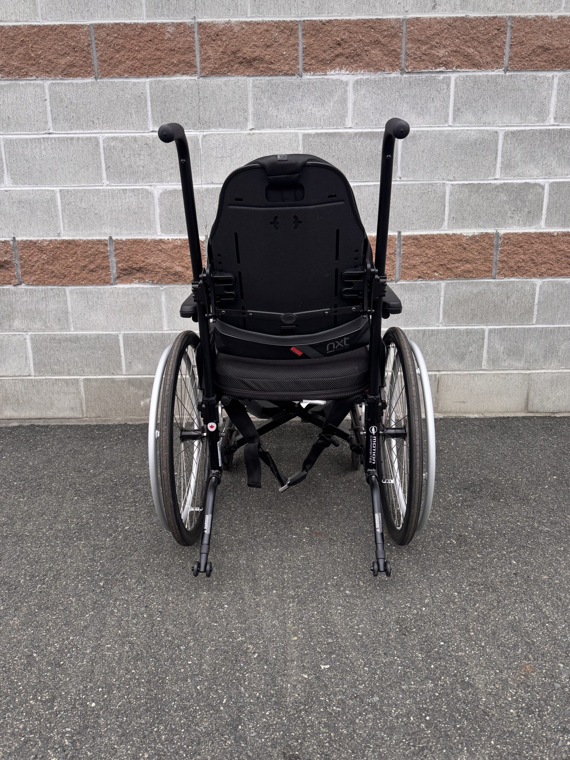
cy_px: 380
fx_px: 527
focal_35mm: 24
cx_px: 285
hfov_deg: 56.8
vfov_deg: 71.6
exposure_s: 1/121
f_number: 1.78
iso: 100
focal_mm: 6.76
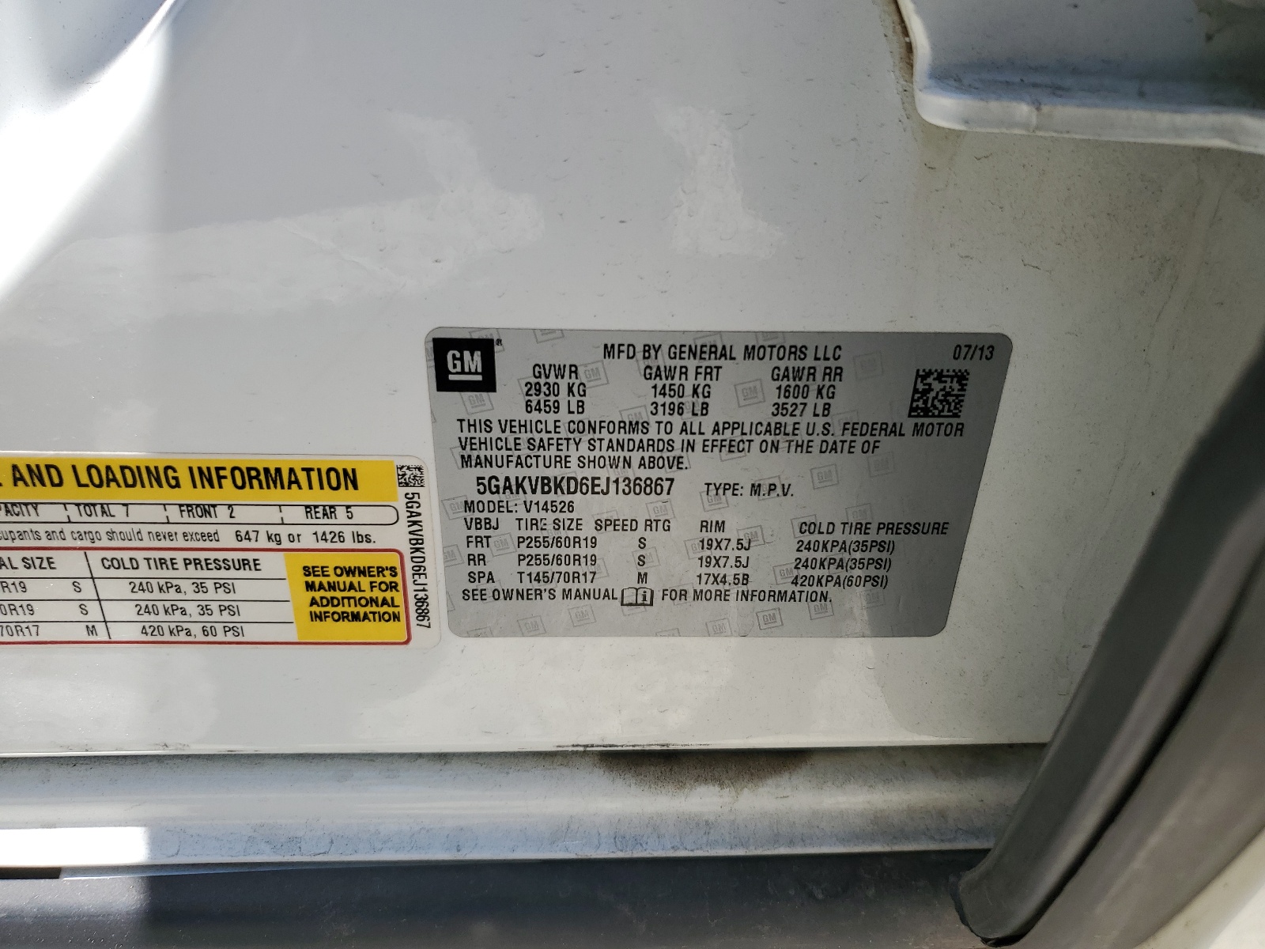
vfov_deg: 53.1
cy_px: 474
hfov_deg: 67.3
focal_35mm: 26
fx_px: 950
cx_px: 632
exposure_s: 1/1111
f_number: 1.5
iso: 50
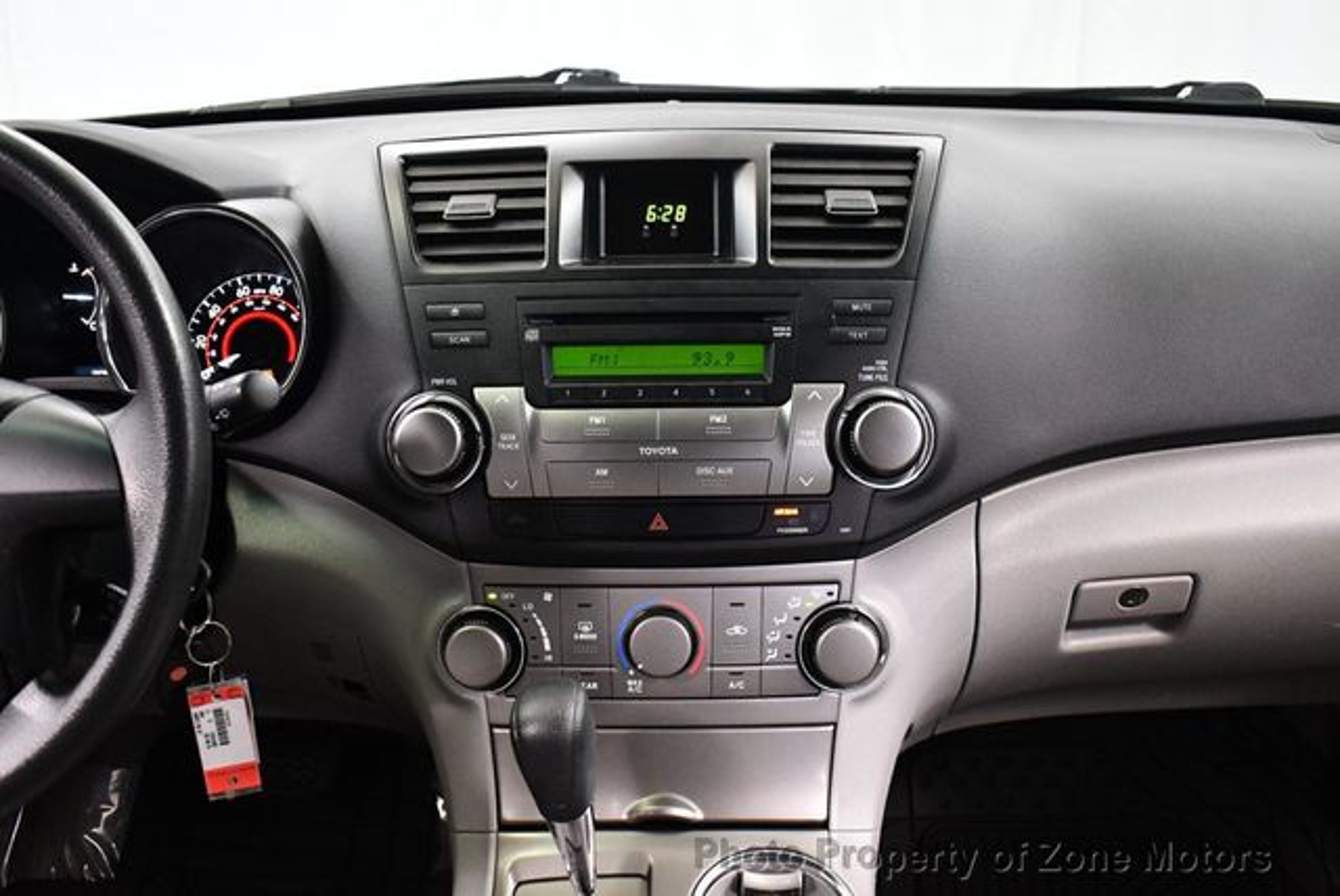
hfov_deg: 53.1
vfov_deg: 36.9
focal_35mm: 36
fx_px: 1341
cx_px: 670
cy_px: 448
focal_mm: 18
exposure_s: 1/80
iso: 3200
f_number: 3.5
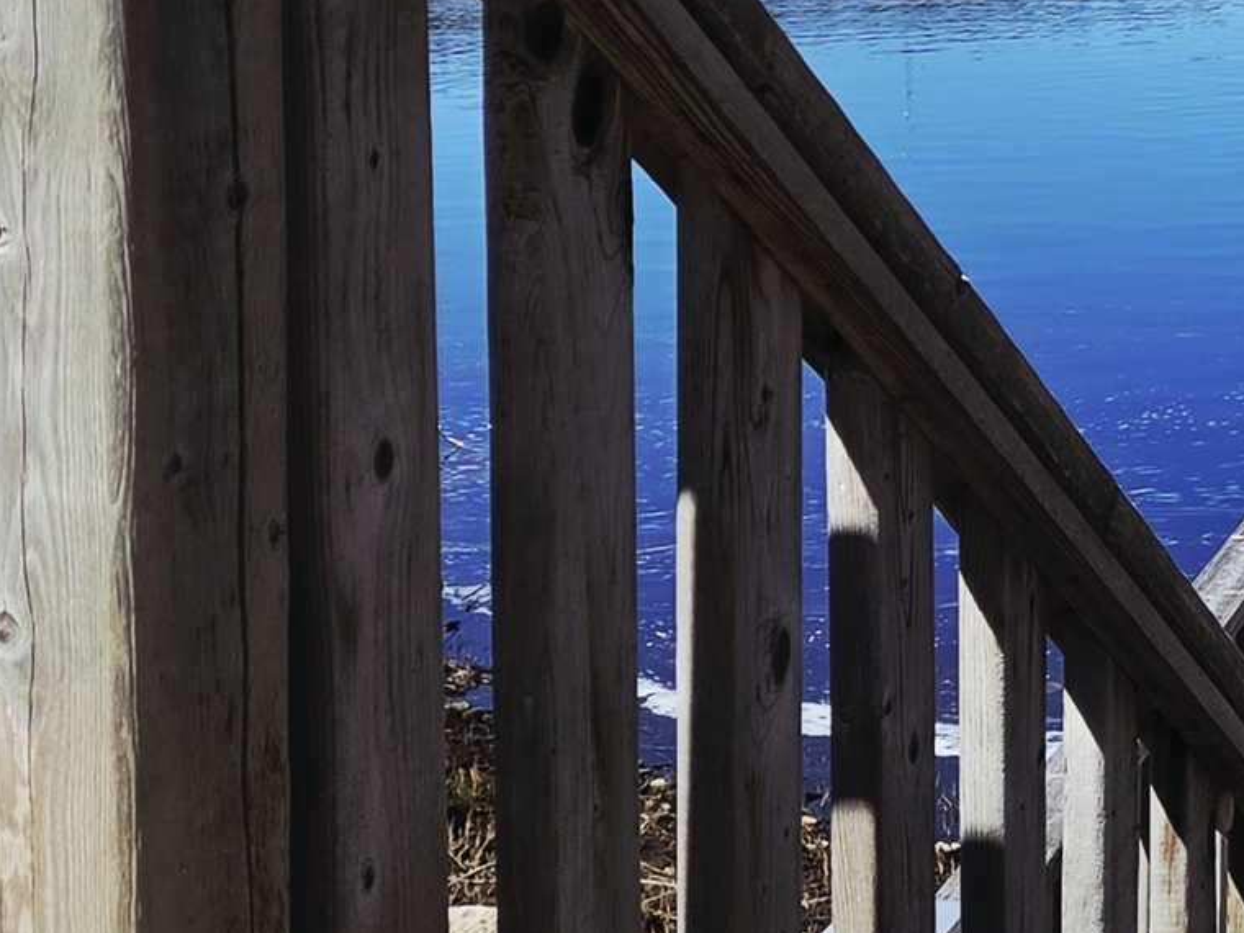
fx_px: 3342
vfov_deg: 15.4
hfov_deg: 18.6
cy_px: -146
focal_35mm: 93
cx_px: 1877
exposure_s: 1/5116
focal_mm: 5.4
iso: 80
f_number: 1.8
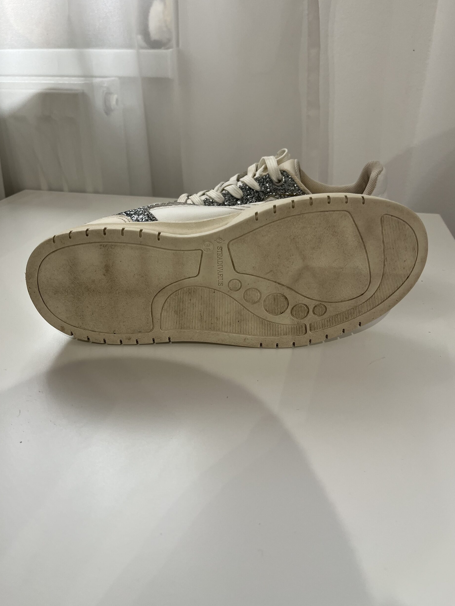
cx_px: 233
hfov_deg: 51.4
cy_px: 297
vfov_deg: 65.3
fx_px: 473
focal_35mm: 27
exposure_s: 1/122
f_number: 1.6
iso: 125
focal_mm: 5.1
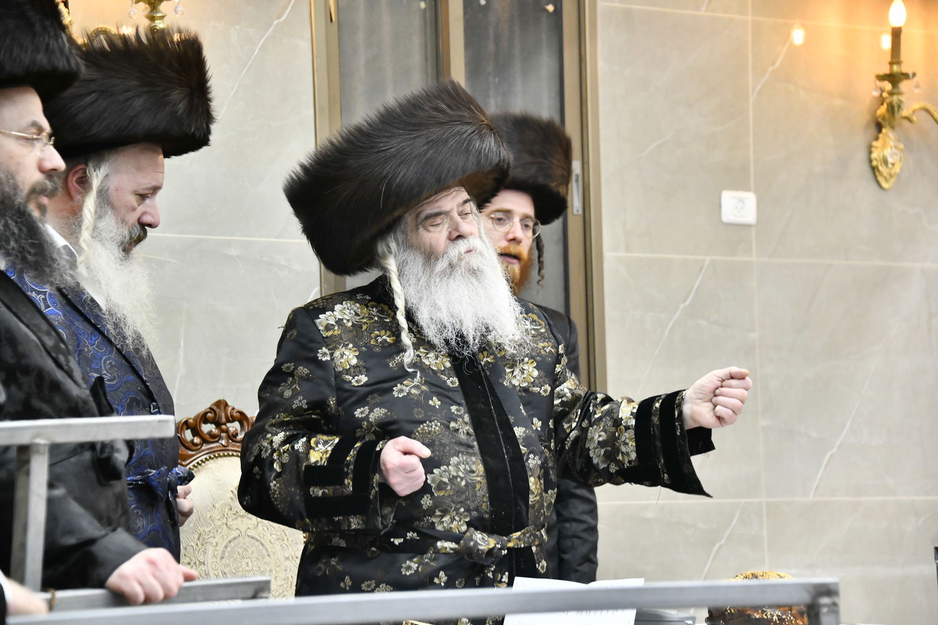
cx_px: 469
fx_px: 3022
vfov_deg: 11.8
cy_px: 312
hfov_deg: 17.6
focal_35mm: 116
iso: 2000
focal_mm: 116
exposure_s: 1/250
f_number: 5.6
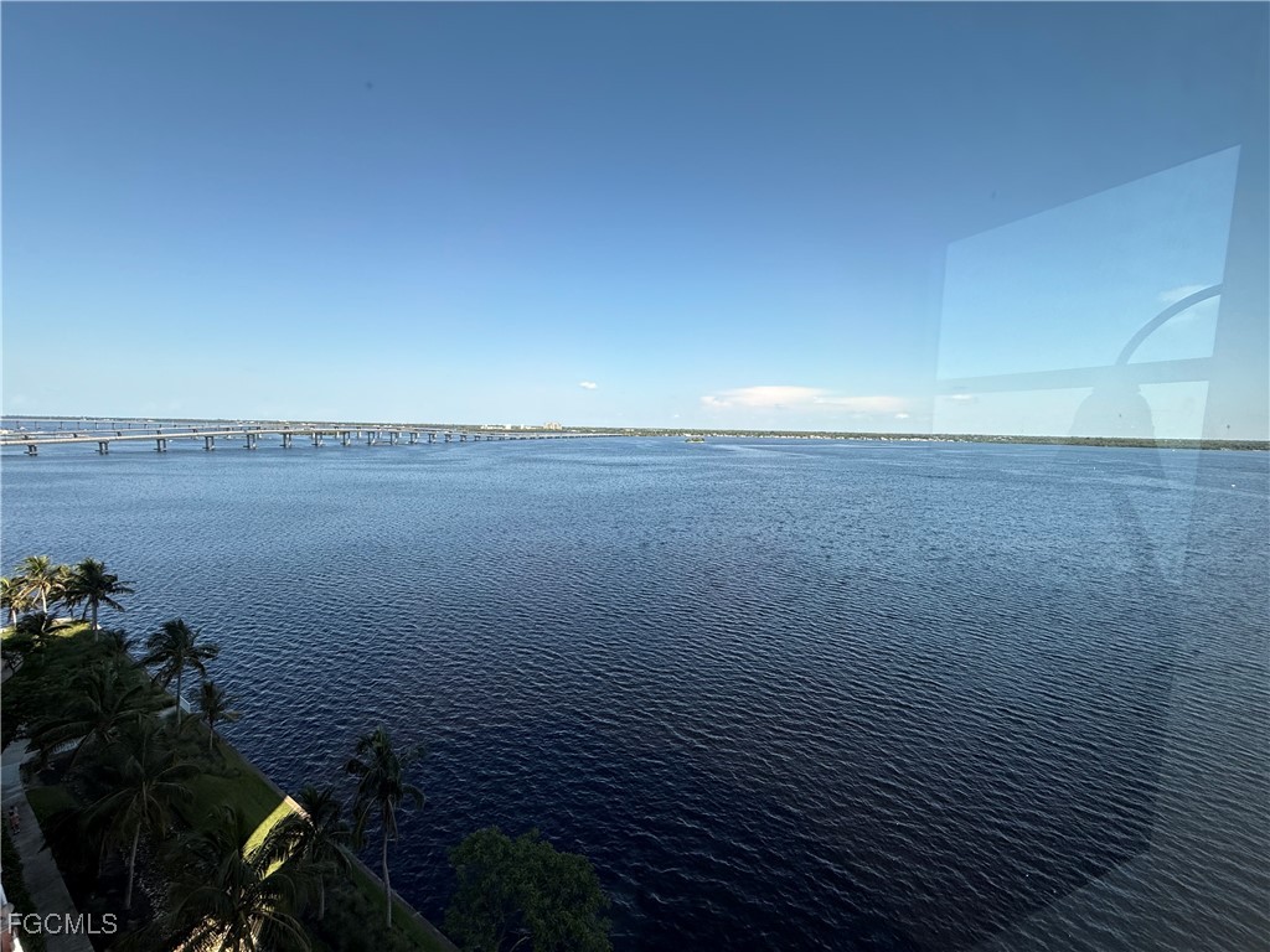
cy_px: 476
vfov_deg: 85.7
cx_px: 635
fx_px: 514
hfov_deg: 102.1
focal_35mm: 14
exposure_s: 1/1339
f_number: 2.2
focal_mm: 2.22
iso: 50
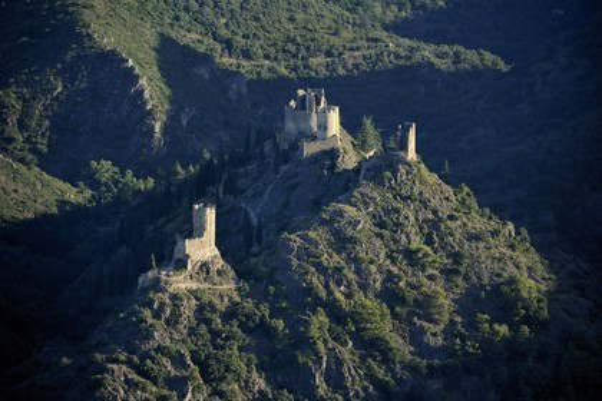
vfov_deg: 6.9
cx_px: 301
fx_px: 3344
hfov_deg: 10.3
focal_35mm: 200
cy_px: 200
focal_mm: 200
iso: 400
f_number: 5
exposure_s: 1/800
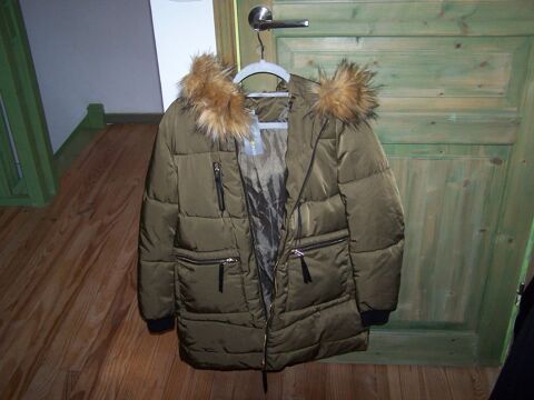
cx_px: 267
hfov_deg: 49.0
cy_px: 200
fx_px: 586
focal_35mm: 38
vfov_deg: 37.7
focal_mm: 6.3
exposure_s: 1/60
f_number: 2.8
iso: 140
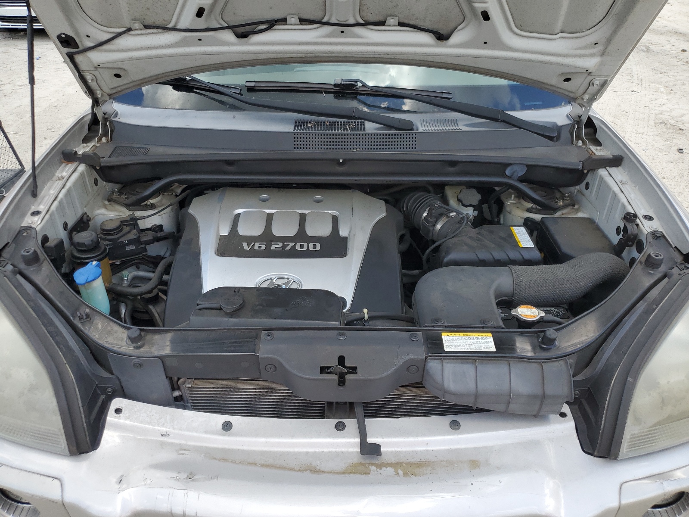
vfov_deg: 53.1
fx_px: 518
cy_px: 258
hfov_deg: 67.3
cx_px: 344
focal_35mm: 26
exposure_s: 1/833
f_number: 1.5
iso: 50
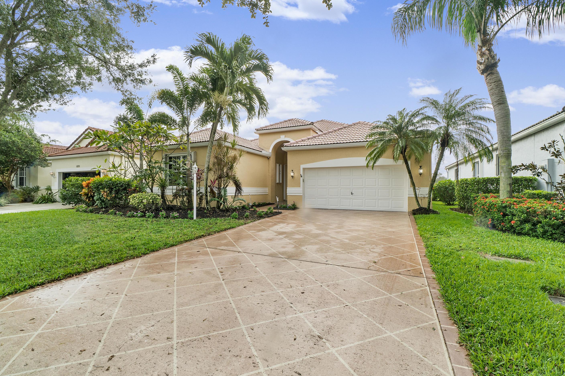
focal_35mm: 16
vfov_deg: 73.7
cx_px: 279
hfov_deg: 96.7
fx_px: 251
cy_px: 190
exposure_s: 1/125
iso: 100
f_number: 11
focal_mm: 10
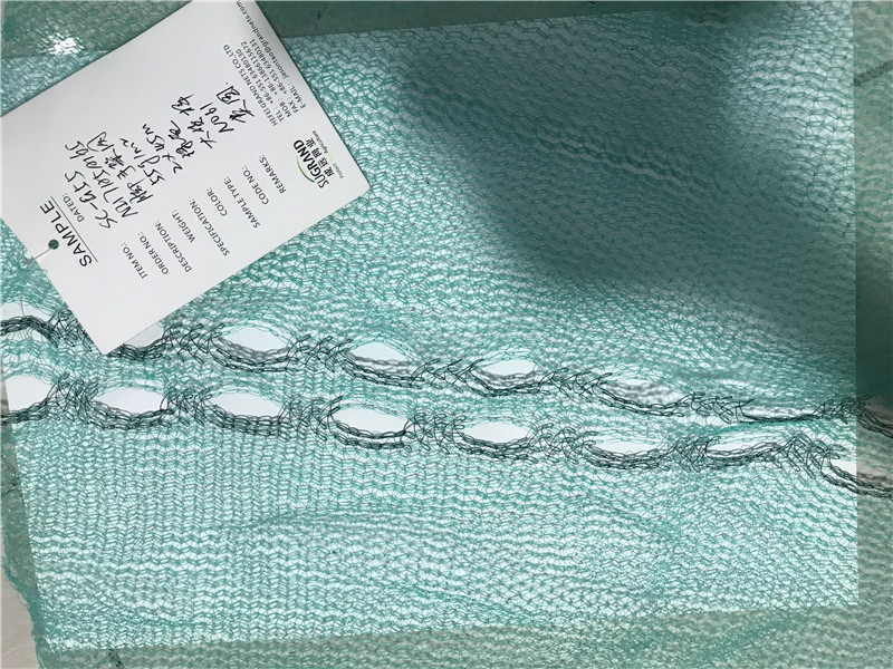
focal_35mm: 28
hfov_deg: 63.4
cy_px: 334
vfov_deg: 49.7
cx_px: 446
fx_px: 722
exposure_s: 1/20
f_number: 1.8
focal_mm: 3.99
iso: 40
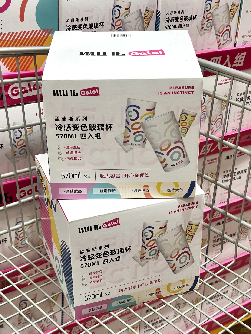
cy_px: 167
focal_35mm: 35
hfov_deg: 40.7
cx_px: 126
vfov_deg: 52.6
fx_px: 338
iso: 125
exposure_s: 1/95
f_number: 1.78
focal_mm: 6.76
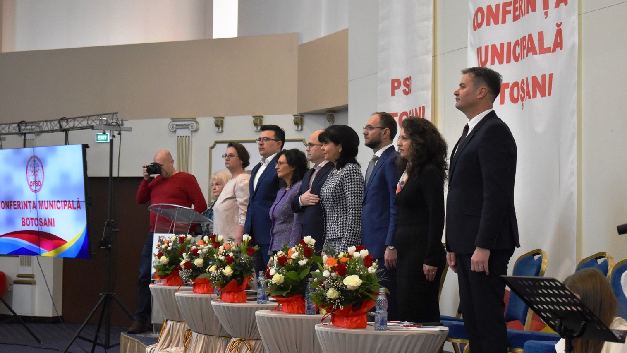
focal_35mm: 88
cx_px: 313
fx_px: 1455
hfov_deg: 24.3
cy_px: 167
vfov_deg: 13.8
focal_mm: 55
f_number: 5.6
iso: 3200
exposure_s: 1/125
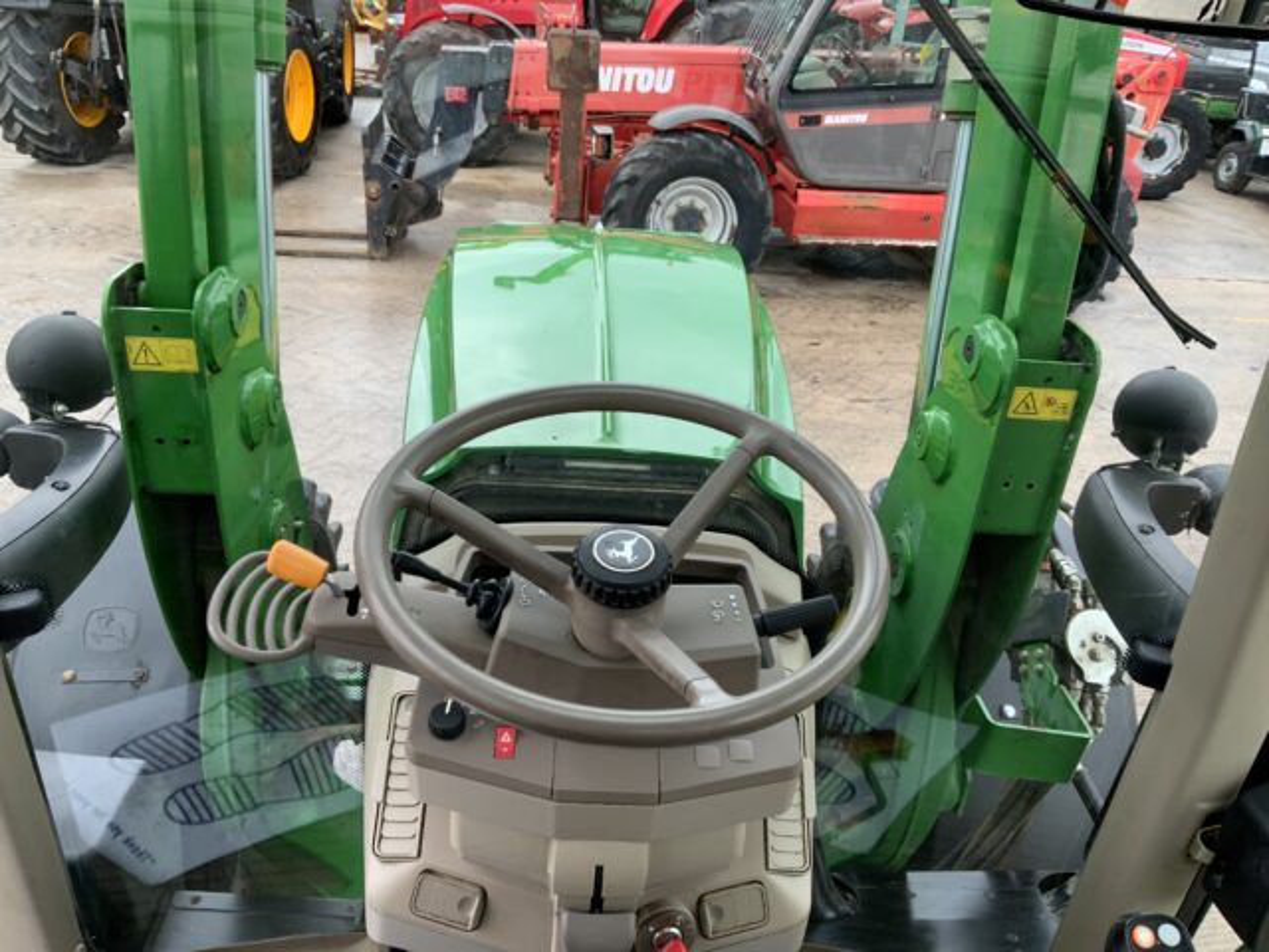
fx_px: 1063
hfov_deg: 61.7
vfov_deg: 48.2
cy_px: 476
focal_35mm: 29
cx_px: 634
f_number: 1.8
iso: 32
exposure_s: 1/76
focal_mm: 3
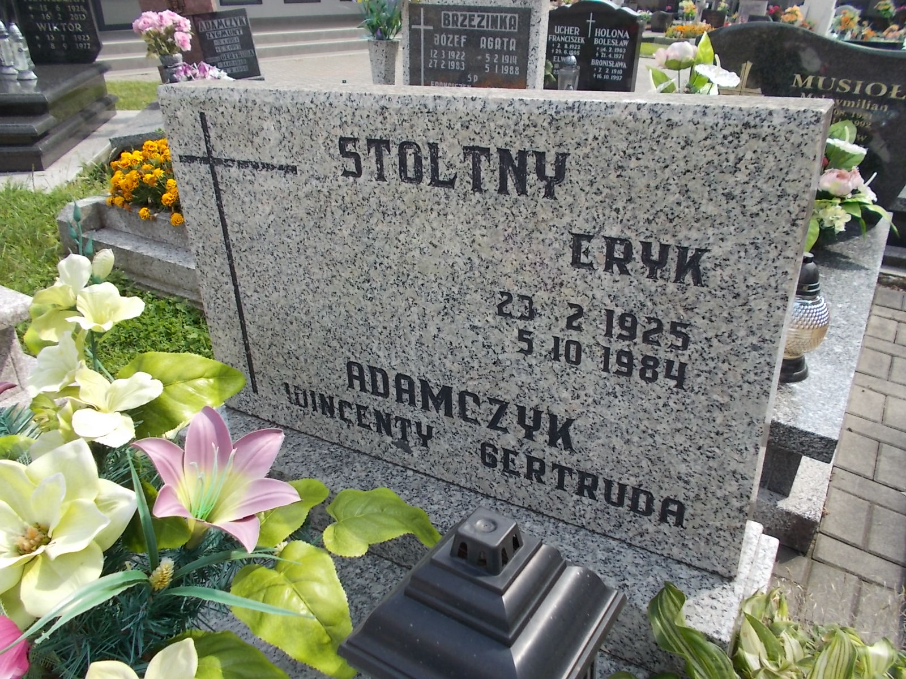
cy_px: 340
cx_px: 453
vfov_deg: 53.1
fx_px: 680
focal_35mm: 26
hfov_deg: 67.3
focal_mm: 4.6
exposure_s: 1/500
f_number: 3.2
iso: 80
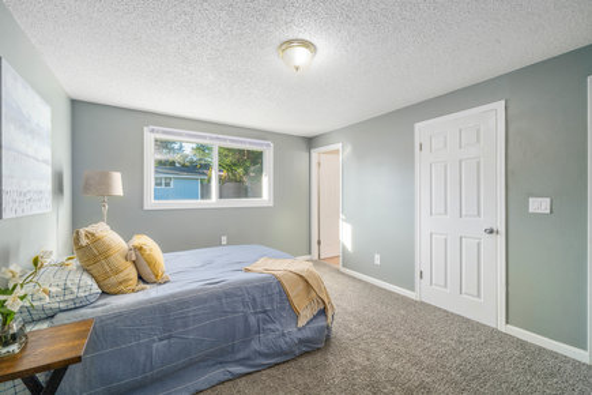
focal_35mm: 14
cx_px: 296
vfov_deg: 81.2
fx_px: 230
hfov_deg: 104.3
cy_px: 198
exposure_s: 1/30
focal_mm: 14
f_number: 7.1
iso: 640
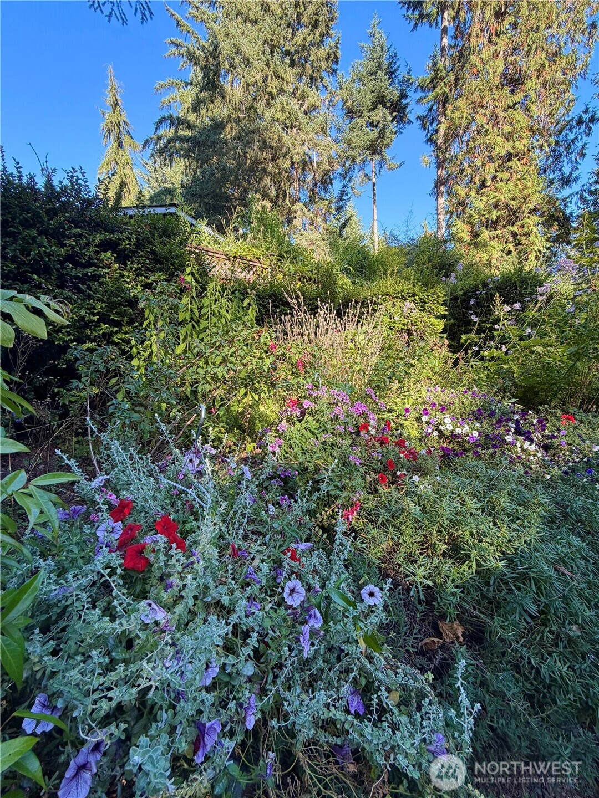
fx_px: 323
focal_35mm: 14
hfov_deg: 85.7
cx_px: 300
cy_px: 399
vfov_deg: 102.1
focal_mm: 2.22
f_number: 2.2
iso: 64
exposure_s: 1/133
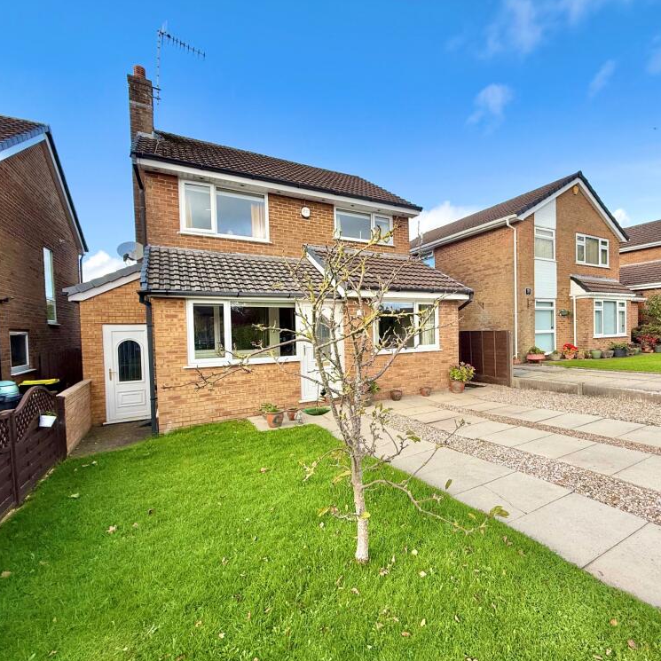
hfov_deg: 82.6
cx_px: 407
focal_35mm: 17
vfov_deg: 84.0
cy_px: 338
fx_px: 367
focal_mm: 2.22
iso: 64
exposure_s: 1/672
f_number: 2.2
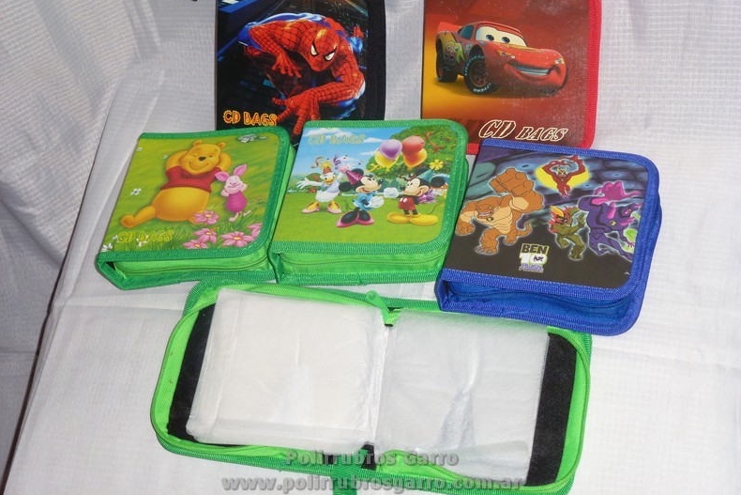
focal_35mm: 60
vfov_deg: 22.6
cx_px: 372
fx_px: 1235
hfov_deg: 33.4
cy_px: 215
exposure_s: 1/60
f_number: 4.4
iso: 160
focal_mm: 10.1
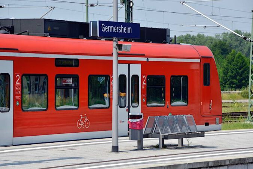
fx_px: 1335
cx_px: 126
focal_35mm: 190
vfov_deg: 7.2
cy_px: 84
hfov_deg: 10.8
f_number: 10
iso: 200
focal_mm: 190
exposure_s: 1/400
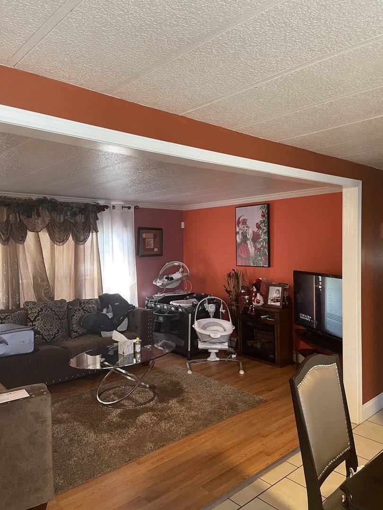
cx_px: 192
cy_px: 255
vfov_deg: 67.3
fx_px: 384
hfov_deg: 53.1
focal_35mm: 26
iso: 250
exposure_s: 1/60
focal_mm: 5.1
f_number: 1.6
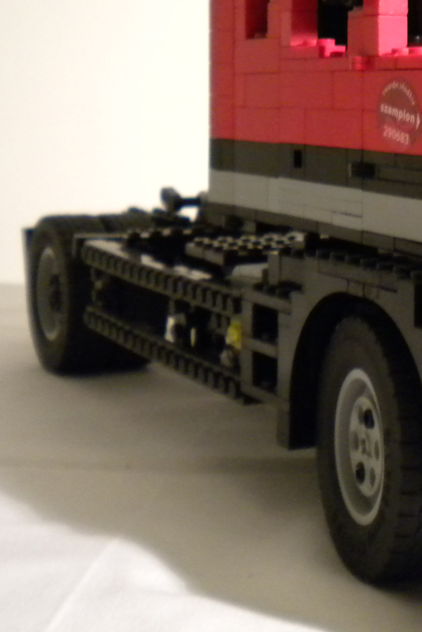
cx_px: 407
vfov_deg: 26.4
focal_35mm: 76
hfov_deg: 17.6
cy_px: 187
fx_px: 1336
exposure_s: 1/14.5
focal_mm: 6.3
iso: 400
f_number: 3.1
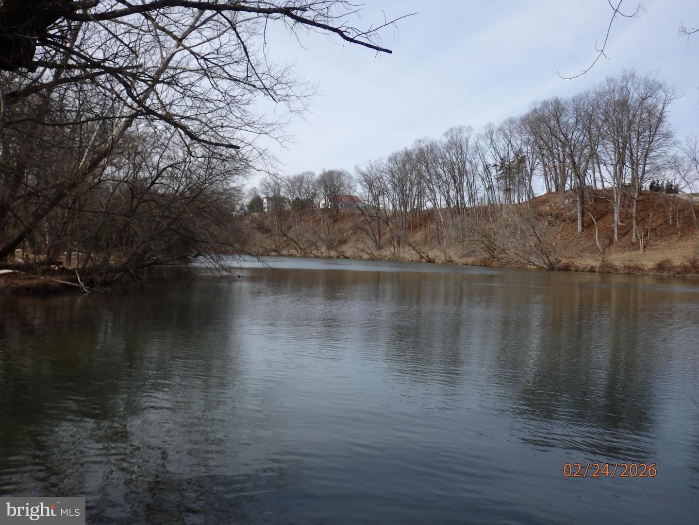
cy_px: 262
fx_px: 606
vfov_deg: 46.8
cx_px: 350
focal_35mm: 30
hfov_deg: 60.0
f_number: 9.4
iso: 100
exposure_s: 1/160
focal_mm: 5.5
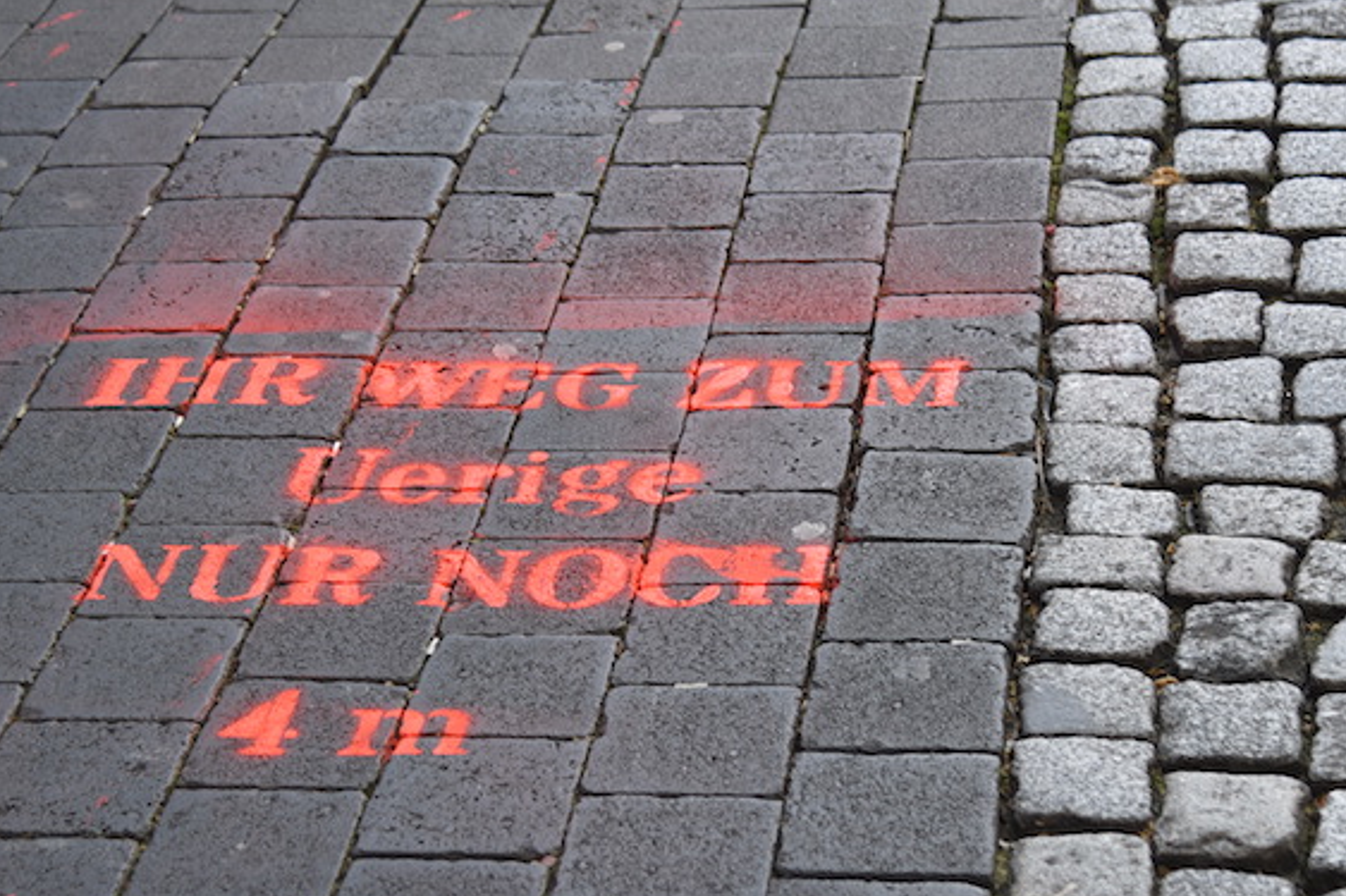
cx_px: 605
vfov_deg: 15.0
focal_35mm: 91
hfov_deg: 22.4
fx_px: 3401
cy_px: 405
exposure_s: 1/125
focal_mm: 50
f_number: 4
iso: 100
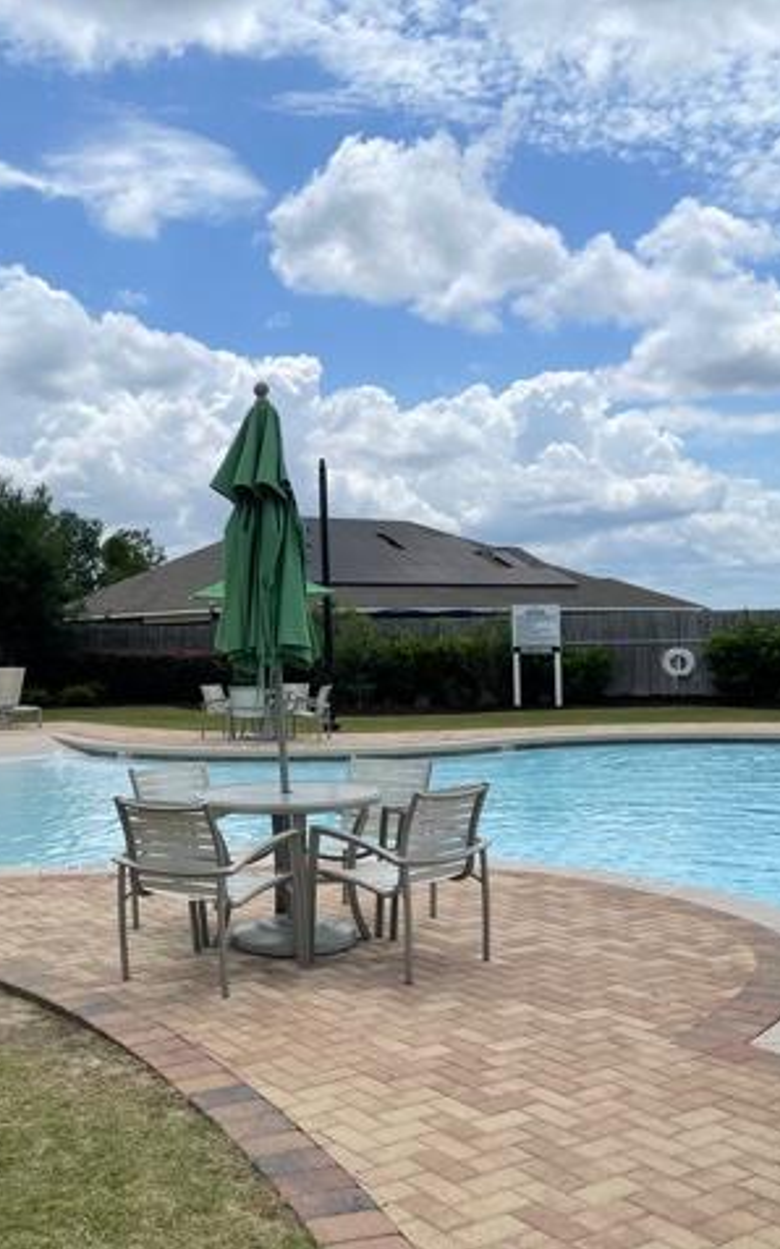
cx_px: 209
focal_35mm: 37
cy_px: 626
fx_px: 1259
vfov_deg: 52.8
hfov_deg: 33.8
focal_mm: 4.2
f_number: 1.6
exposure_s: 1/7813
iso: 32
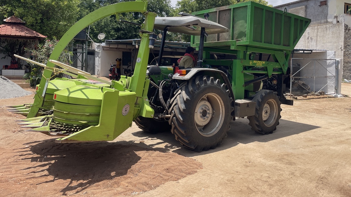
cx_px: 174
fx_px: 270
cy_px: 70
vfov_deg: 39.8
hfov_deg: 66.1
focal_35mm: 29
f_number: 1.6
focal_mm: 4.2
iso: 32
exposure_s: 1/1383
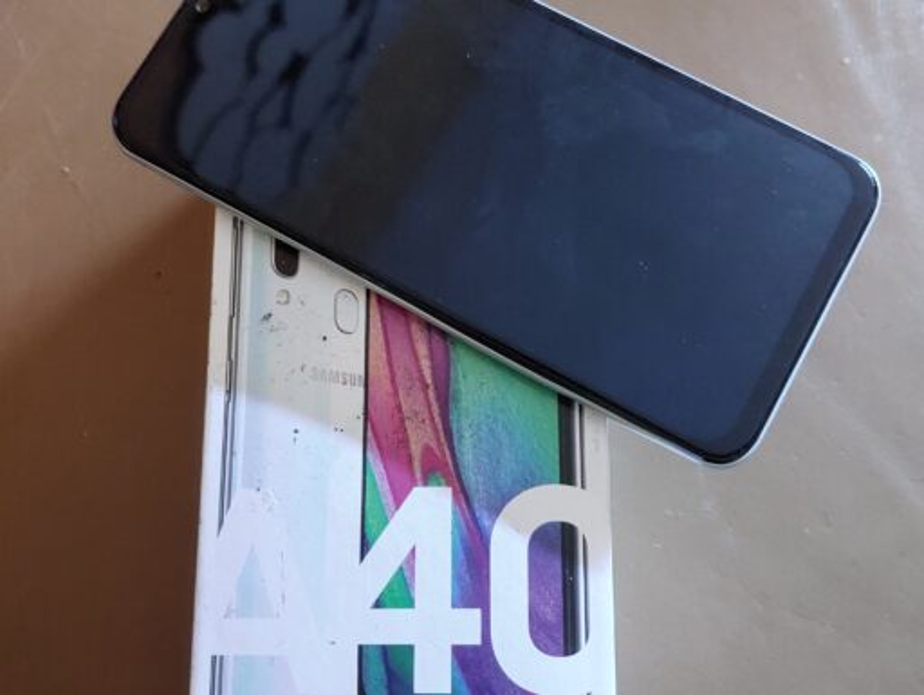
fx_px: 668
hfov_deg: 69.3
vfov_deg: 55.0
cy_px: 348
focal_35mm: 25
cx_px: 462
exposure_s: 1/12.5
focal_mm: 5.23
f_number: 1.8
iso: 1000
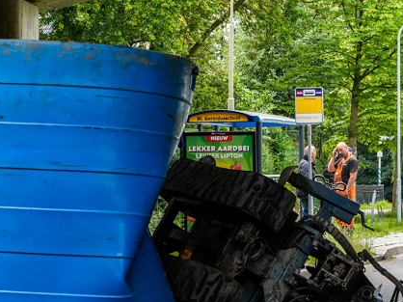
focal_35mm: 184
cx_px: 308
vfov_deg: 8.1
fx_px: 2141
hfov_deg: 10.7
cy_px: 180
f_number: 11
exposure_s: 1/160
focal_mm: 80
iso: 1000
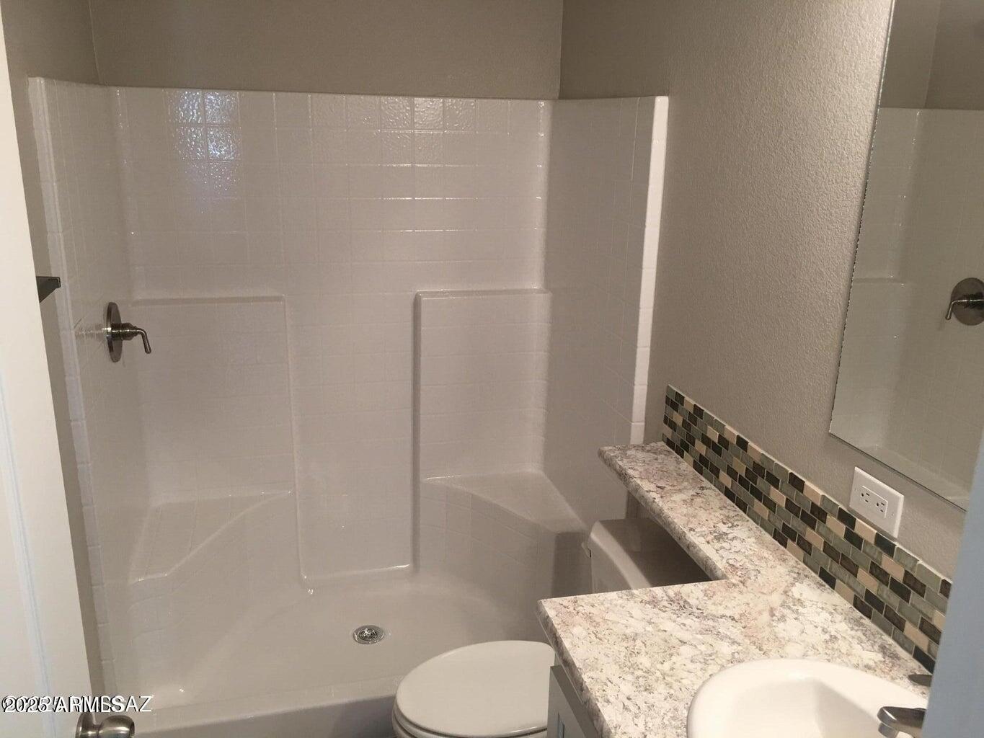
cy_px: 369
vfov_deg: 48.2
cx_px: 492
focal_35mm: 29
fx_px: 824
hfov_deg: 61.7
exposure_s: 1/15
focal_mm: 4.15
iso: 32
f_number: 2.2
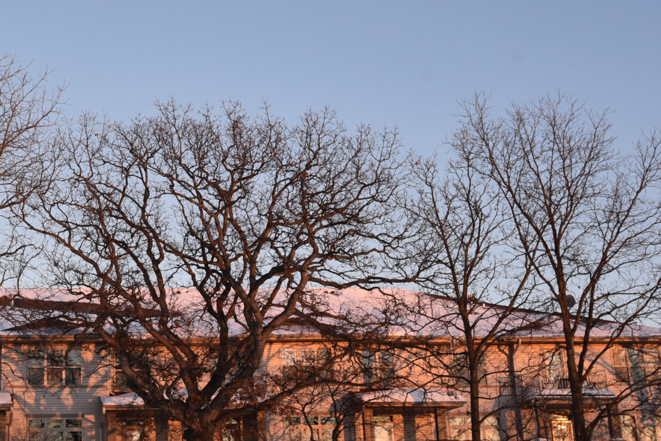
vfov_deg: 19.2
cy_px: 202
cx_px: 128
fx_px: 1304
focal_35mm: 71
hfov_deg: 27.8
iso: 400
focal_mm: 34
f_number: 7.1
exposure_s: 1/200
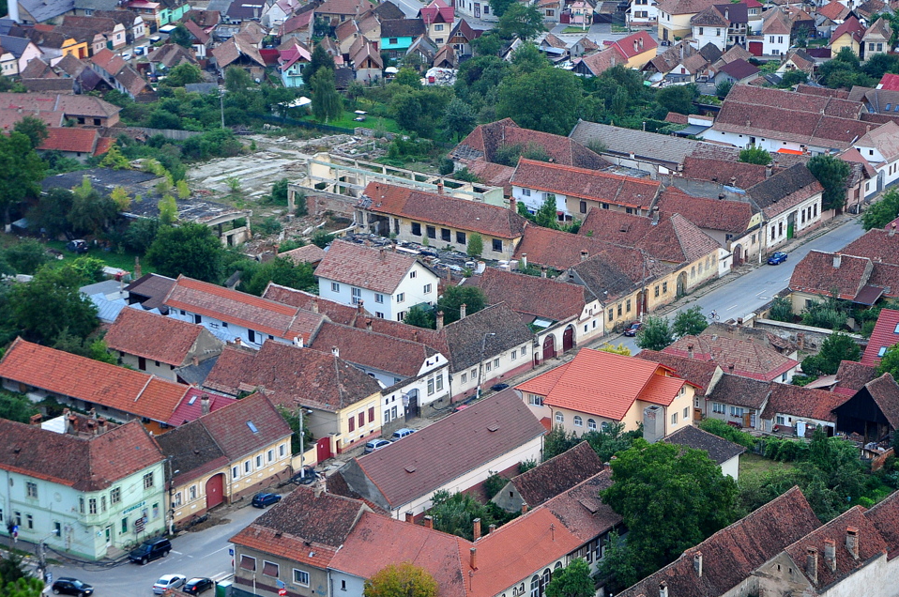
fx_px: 2718
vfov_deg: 12.5
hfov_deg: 18.8
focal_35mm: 109
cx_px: 532
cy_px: 345
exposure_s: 1/320
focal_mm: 58
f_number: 5
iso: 400
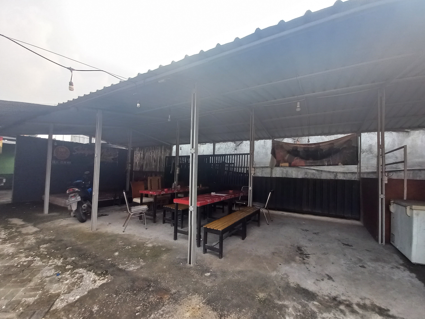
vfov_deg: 85.7
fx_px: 172
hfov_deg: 102.1
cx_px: 210
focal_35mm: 14
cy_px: 162
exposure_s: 1/210
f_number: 2.2
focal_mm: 1.42
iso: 40
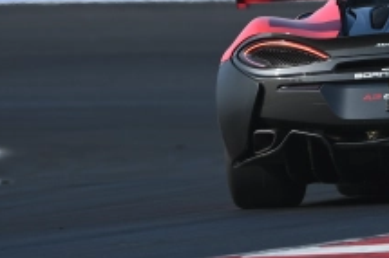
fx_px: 22490
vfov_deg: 0.7
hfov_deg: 1.0
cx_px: 559
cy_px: -10
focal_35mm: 2083
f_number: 6.3
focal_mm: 560
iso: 50
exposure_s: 1/250
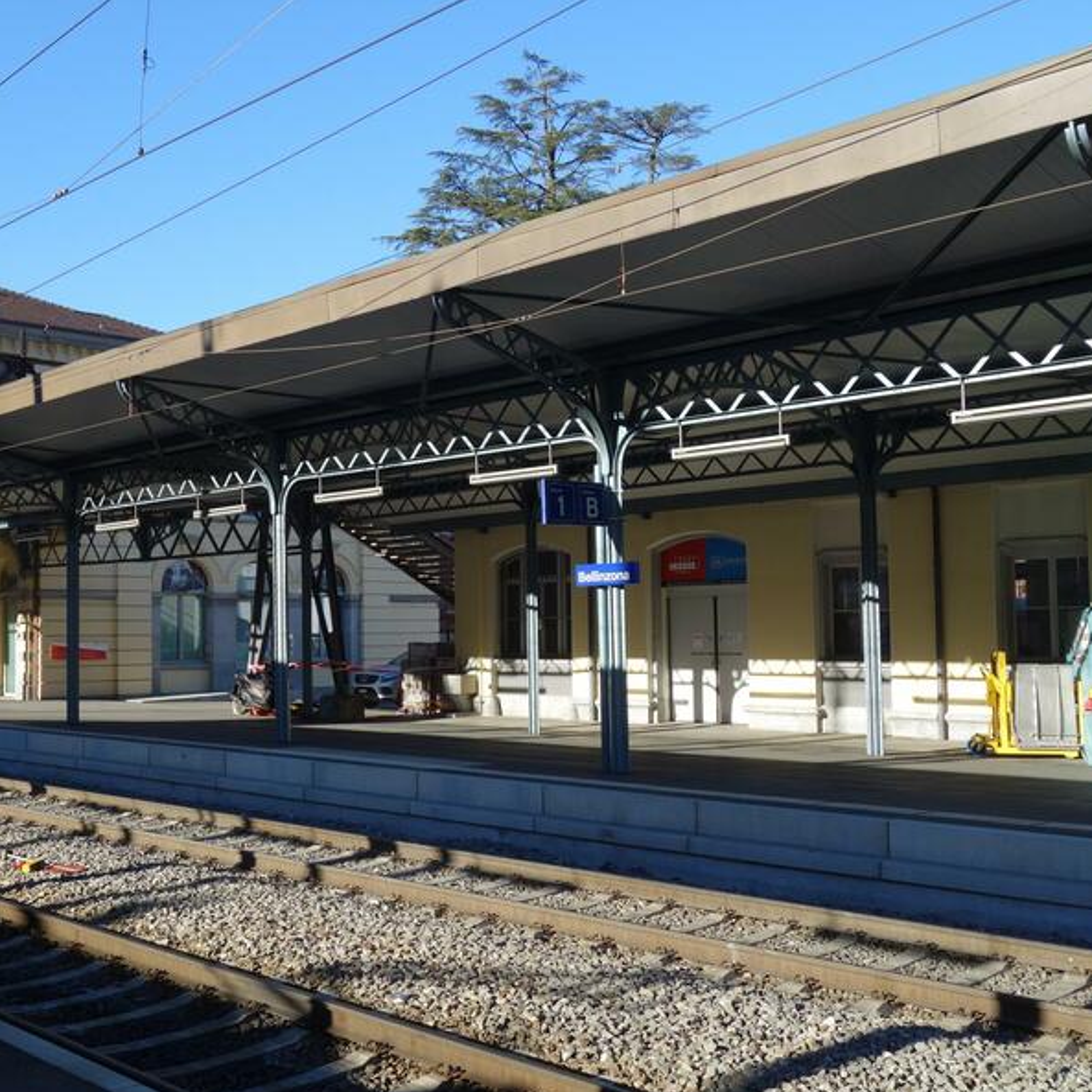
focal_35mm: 40
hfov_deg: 41.7
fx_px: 1428
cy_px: 549
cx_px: 444
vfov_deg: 41.9
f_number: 5.6
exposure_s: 1/250
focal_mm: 11.46
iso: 125
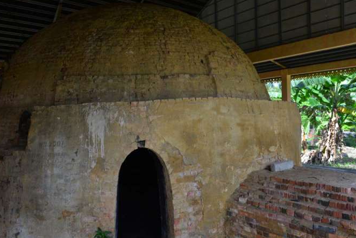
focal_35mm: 29
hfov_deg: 63.4
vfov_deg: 45.0
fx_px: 287
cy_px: 121
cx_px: 157
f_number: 5.6
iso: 100
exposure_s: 1/125
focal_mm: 24
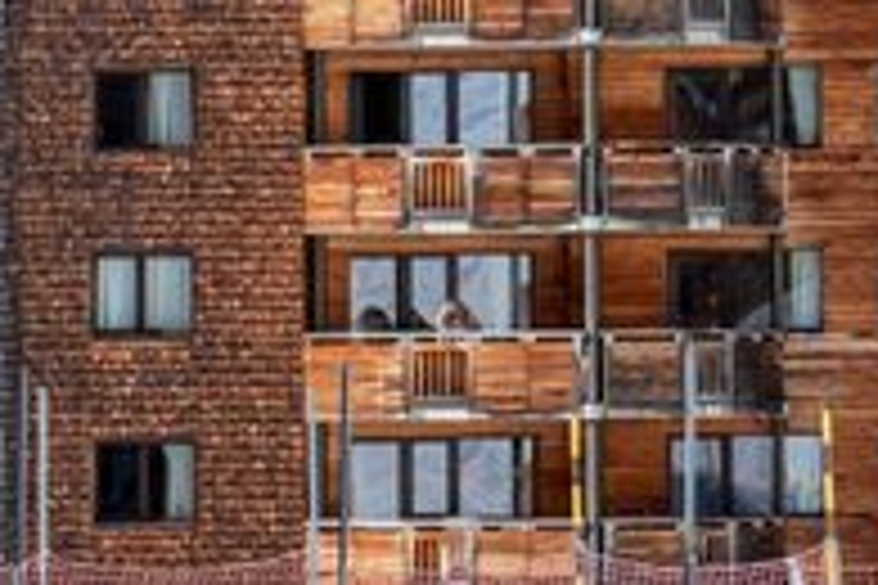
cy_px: -387
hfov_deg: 5.8
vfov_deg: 3.9
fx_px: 8584
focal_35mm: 352
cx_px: 851
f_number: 10
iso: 200
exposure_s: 1/3000
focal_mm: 55
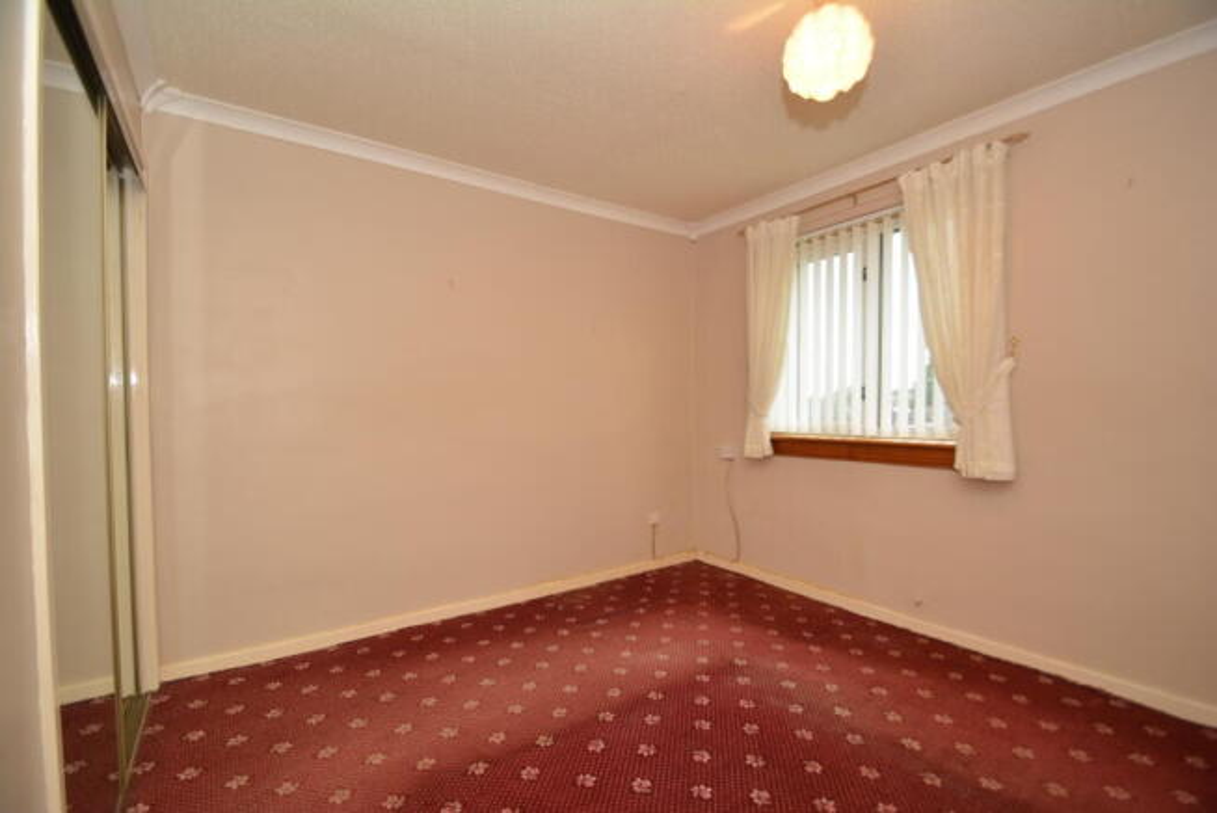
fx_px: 507
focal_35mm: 15
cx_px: 608
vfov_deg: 77.4
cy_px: 406
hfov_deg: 100.4
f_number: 3.5
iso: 100
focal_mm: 10
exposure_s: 1/15
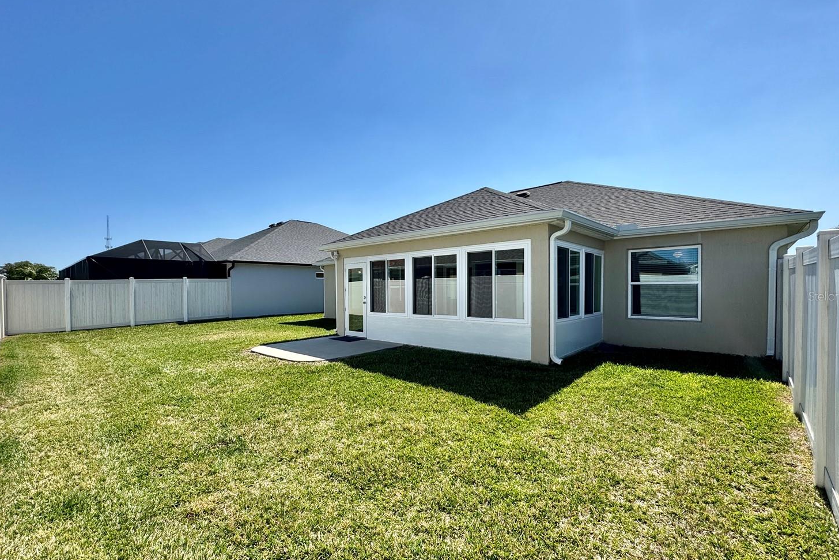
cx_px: 402
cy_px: 296
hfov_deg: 96.7
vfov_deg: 73.7
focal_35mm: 16
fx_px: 373
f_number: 2.2
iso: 50
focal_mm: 2.22
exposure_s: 1/1709
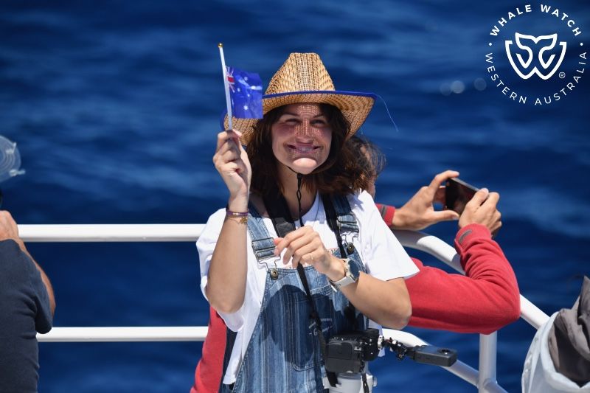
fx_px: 5571
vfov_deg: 4.0
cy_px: 196
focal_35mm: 340
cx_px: 295
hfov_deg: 6.1
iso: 1100
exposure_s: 1/8000
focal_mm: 340
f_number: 6
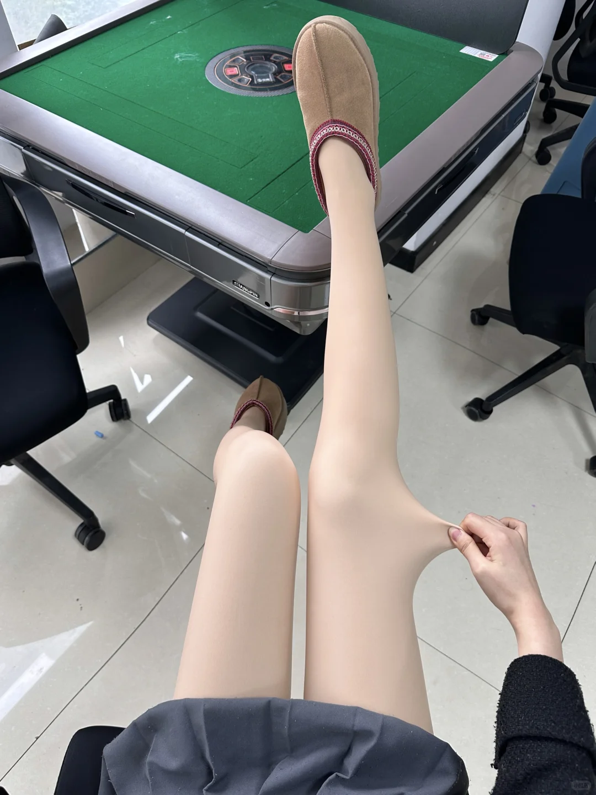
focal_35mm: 24
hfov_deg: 56.8
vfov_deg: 71.6
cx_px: 298
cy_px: 398
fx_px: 551
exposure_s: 1/100
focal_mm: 6.86
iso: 125
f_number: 1.78
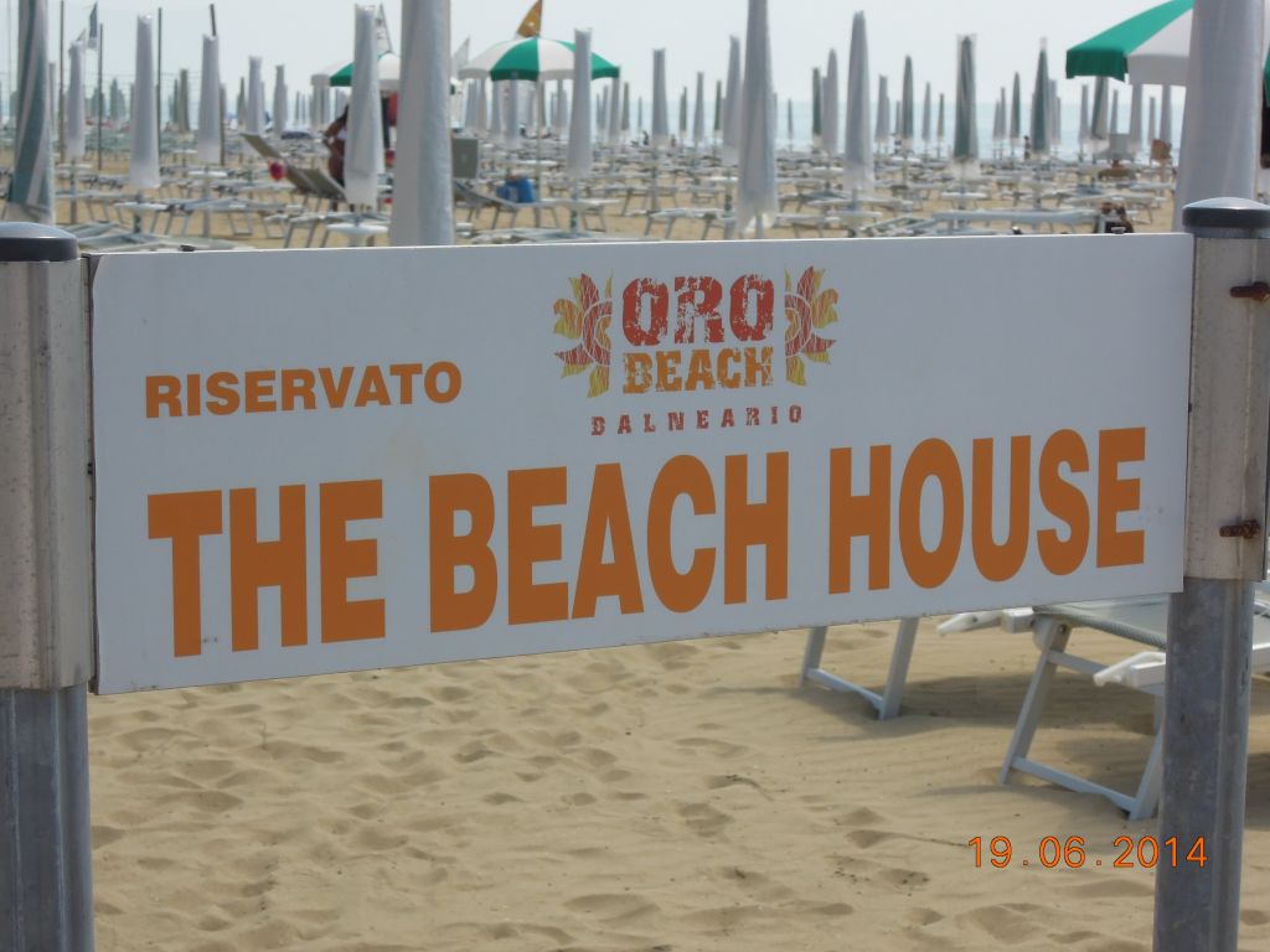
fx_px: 3119
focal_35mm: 85
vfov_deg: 17.4
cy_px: 476
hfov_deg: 23.0
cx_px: 635
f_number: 5
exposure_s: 1/1000
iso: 160
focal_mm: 15.2
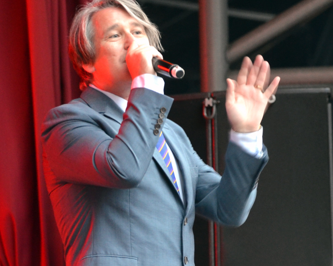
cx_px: 139
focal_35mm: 312
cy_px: 142
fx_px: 3075
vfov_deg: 5.0
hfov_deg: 6.2
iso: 1600
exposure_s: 1/6
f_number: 4.8
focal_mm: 116
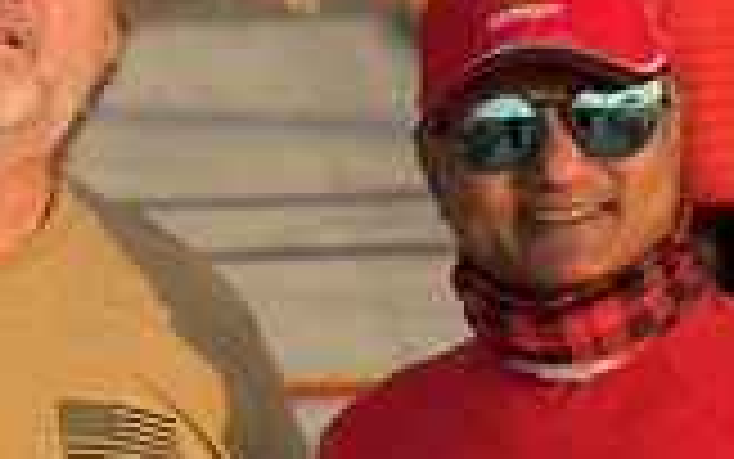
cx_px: 347
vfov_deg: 7.6
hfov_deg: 12.2
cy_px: 351
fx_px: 3442
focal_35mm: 172
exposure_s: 1/1264
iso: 64
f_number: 1.78
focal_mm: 6.76
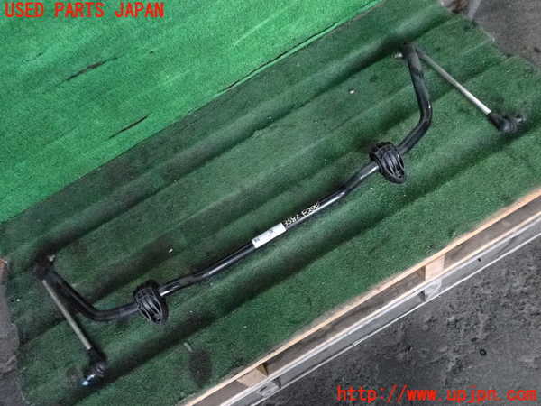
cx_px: 270
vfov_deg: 46.8
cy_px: 203
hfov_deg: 60.0
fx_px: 469
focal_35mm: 30
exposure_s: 1/125
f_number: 2.3
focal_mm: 5.4
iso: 5000
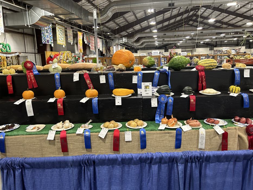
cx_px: 126
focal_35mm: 26
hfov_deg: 67.3
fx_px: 190
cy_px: 95
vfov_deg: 53.1
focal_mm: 5.7
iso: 160
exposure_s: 1/60
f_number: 1.5
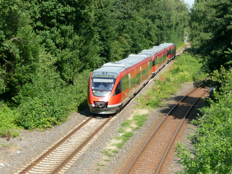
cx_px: 116
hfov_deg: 17.6
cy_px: 87
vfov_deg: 13.2
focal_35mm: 112
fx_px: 751
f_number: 4.7
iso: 200
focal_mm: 19.1
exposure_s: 1/500
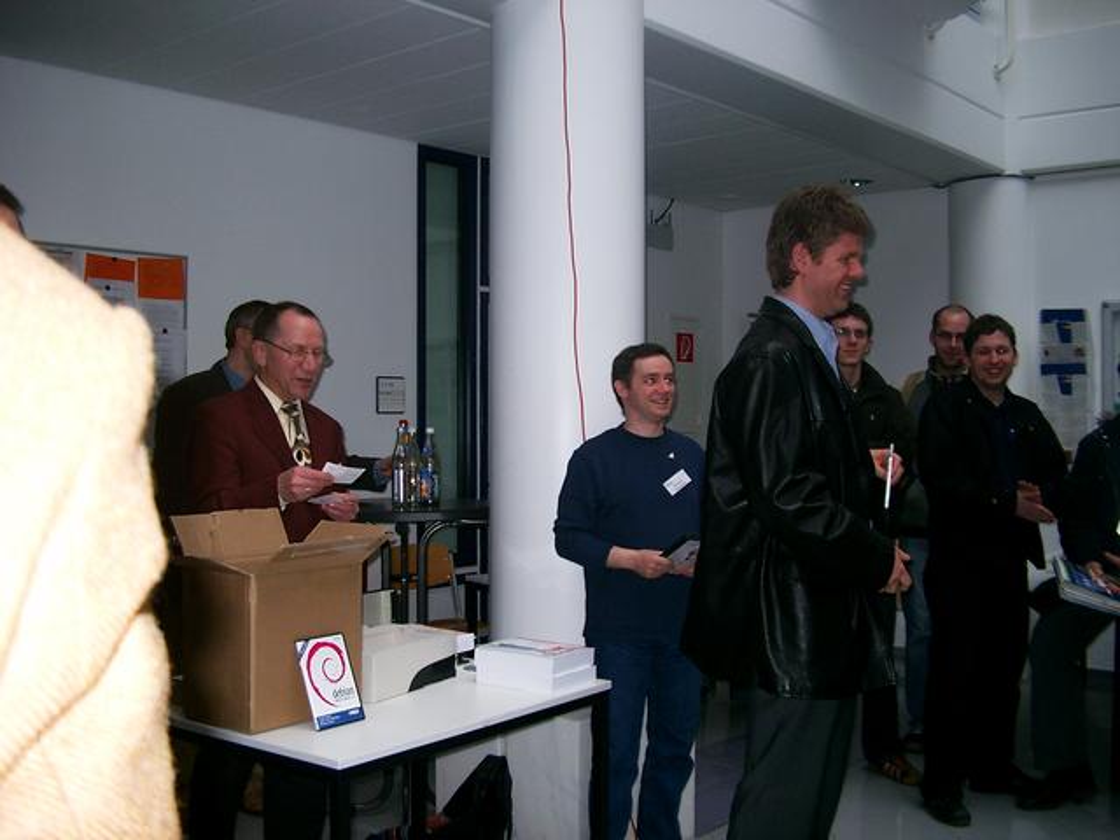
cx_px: 560
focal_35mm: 37
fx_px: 1197
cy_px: 420
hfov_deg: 50.1
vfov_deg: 38.7
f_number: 2.6
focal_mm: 7.6
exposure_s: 1/60
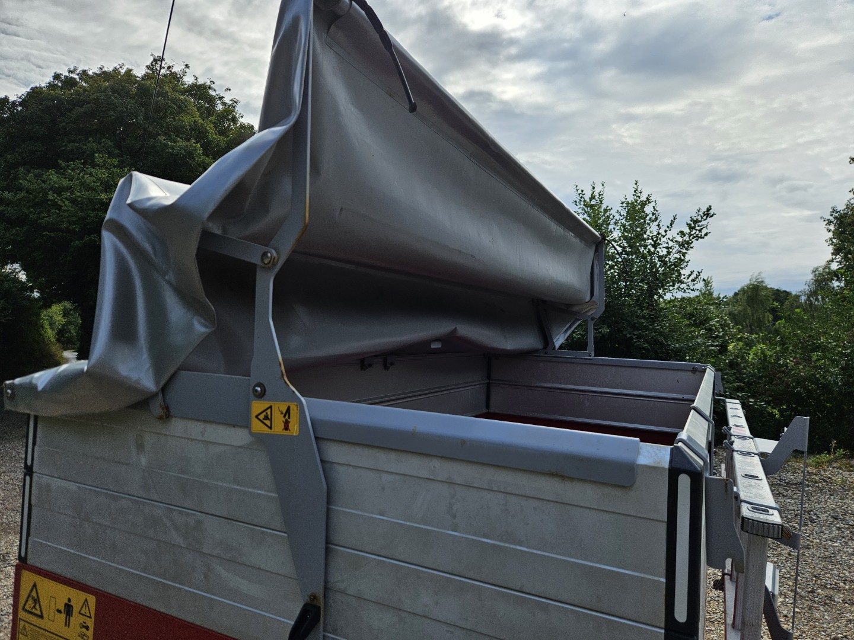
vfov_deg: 58.9
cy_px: 320
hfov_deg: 73.9
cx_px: 427
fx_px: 567
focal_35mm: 23
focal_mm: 5.4
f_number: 1.8
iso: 25
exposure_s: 1/1610
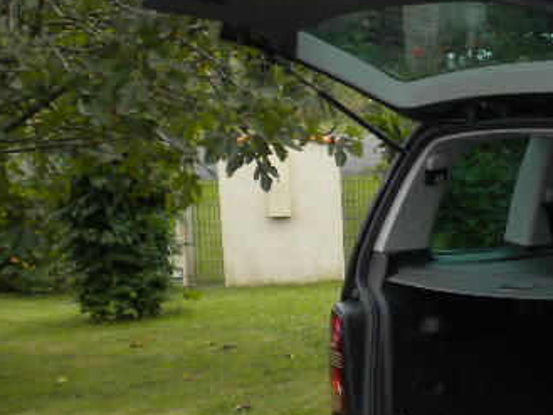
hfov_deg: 17.1
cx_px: 694
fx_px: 1742
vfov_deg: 13.4
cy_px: 408
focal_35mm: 109
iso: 113
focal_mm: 6.3
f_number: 4.6
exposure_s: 1/168
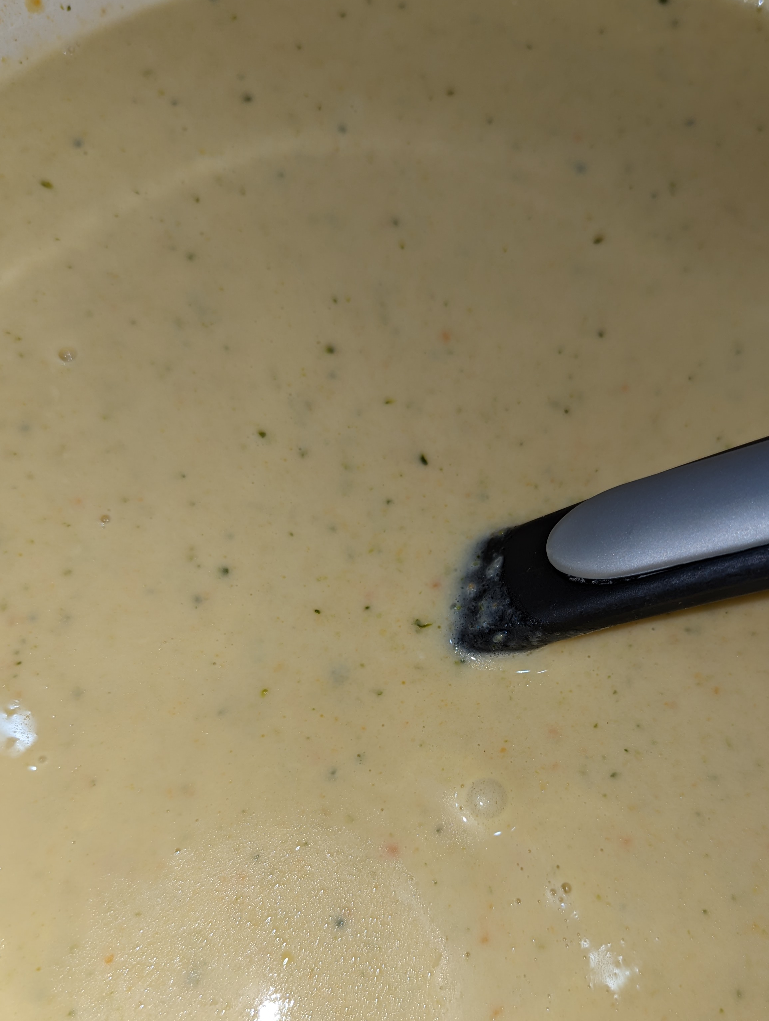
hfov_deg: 44.1
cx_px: 453
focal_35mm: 32
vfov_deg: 55.9
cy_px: 650
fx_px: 945
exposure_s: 1/120
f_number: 1.85
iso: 45
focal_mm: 6.81
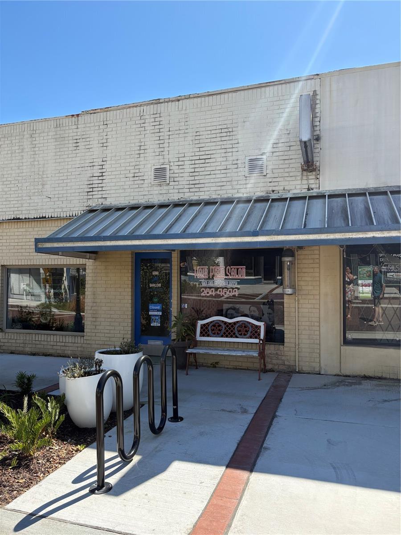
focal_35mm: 26
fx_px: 402
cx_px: 200
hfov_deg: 53.1
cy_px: 268
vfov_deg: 67.3
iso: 50
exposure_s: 1/2283
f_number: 1.6
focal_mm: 5.96
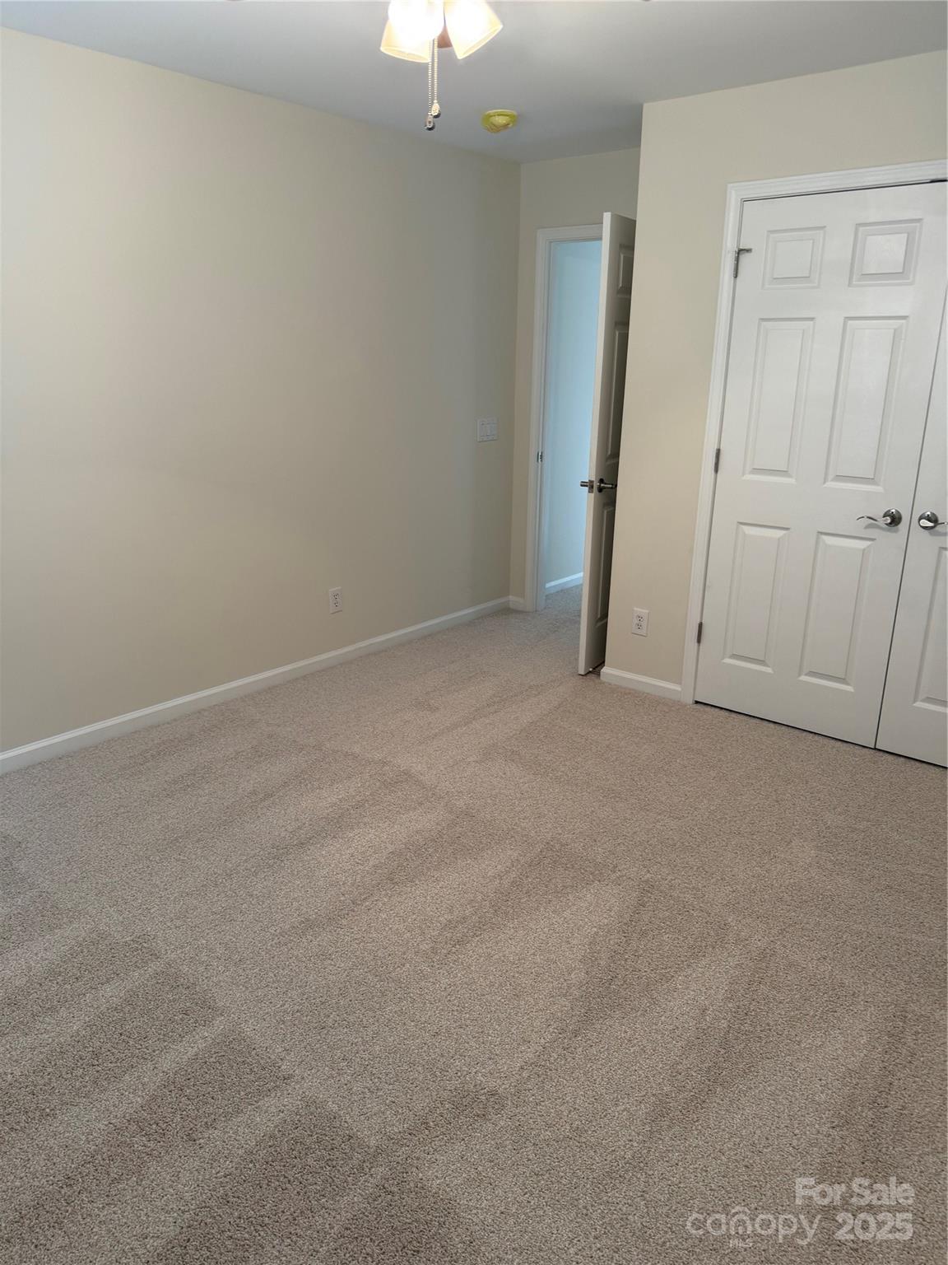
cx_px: 474
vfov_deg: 71.6
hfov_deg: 56.8
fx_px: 876
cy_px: 632
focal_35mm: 24
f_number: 1.78
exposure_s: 1/60
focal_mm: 6.76
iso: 125
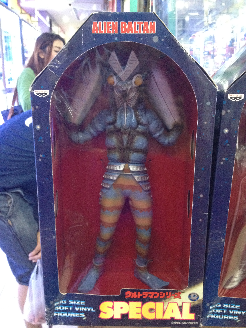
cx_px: 123
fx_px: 332
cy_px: 164
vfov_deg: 52.6
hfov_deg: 40.7
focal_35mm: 35
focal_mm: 4.28
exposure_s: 1/17
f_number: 2.4
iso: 400
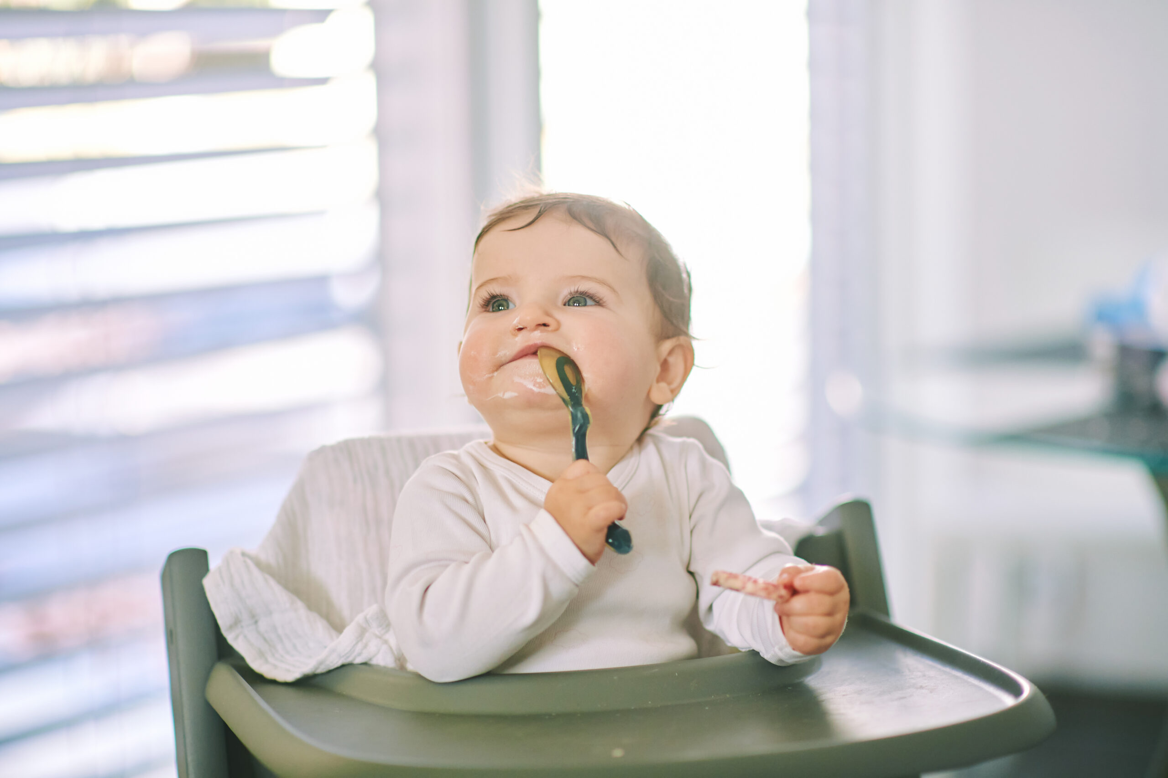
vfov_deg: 16.1
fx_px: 2758
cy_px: 389
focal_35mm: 85
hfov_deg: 23.9
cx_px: 584
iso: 640
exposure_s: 1/250
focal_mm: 85
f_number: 1.4
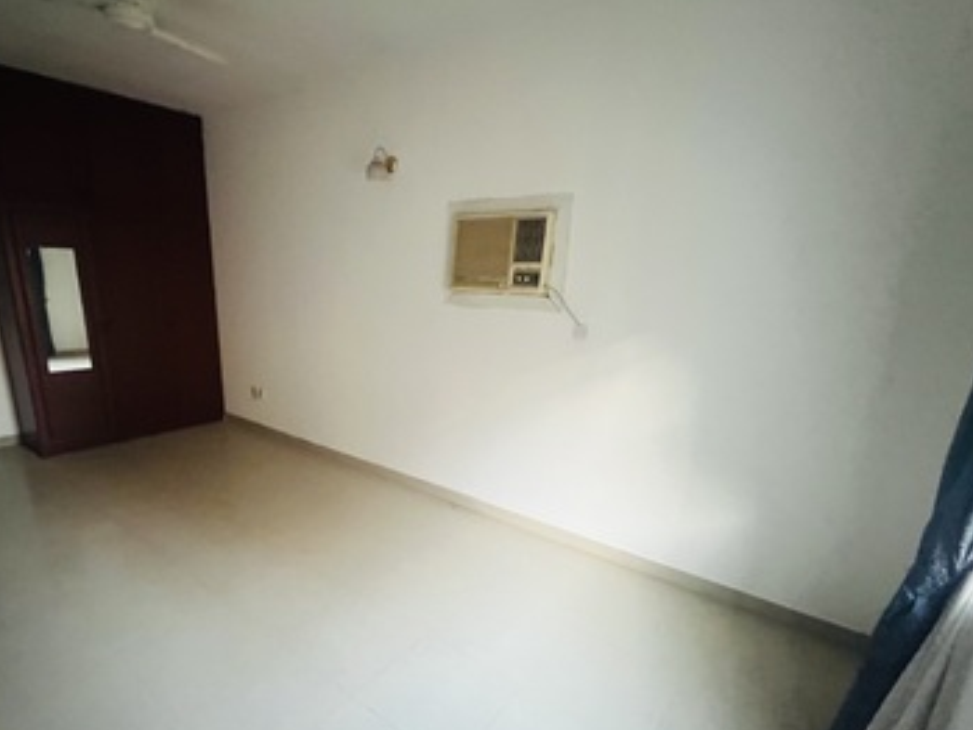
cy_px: 425
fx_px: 478
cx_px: 420
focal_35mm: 17
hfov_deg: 90.5
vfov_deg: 74.2
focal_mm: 1.57
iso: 800
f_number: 1.8
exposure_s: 1/60
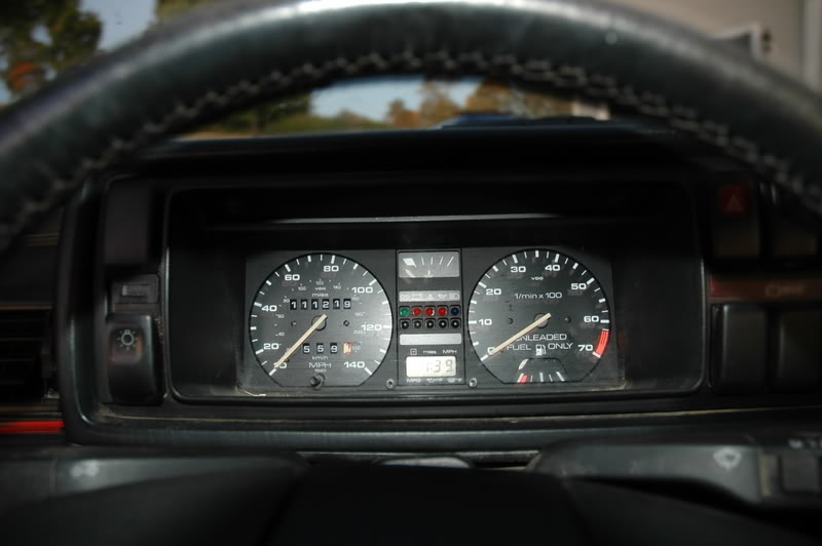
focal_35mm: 27
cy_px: 273
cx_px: 411
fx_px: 616
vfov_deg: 47.9
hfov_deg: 67.4
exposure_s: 1
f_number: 3.5
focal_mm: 18
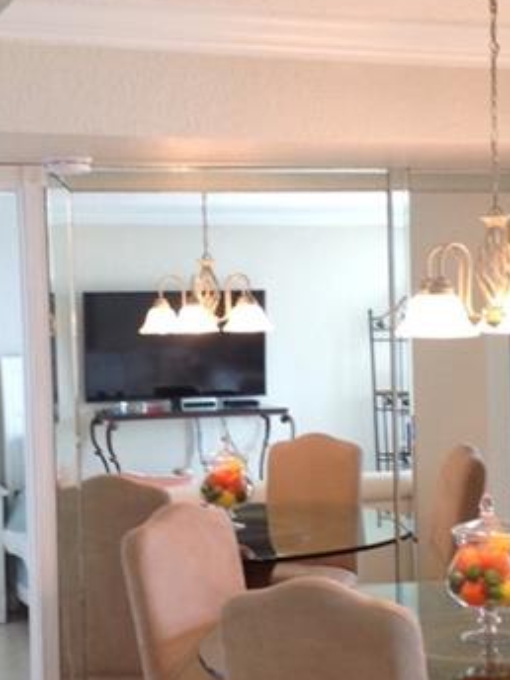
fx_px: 1532
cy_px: 385
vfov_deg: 25.0
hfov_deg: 18.9
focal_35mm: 78
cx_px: 323
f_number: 2.4
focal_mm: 4.28
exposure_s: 1/24
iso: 50
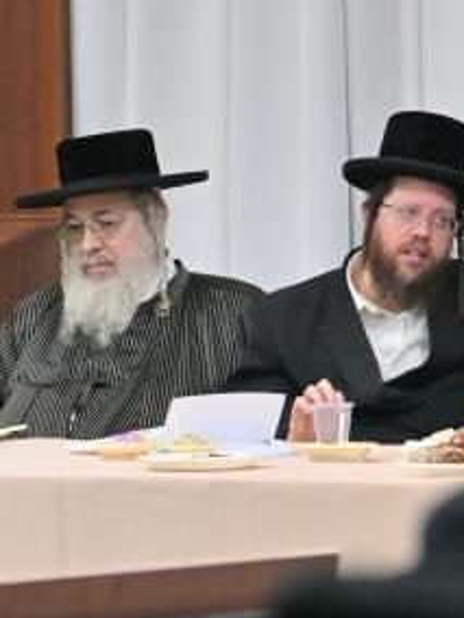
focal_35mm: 519
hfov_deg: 2.9
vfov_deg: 3.8
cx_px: 0
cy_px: 111
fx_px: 9276
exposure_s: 1/320
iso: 400
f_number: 2.8
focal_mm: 100
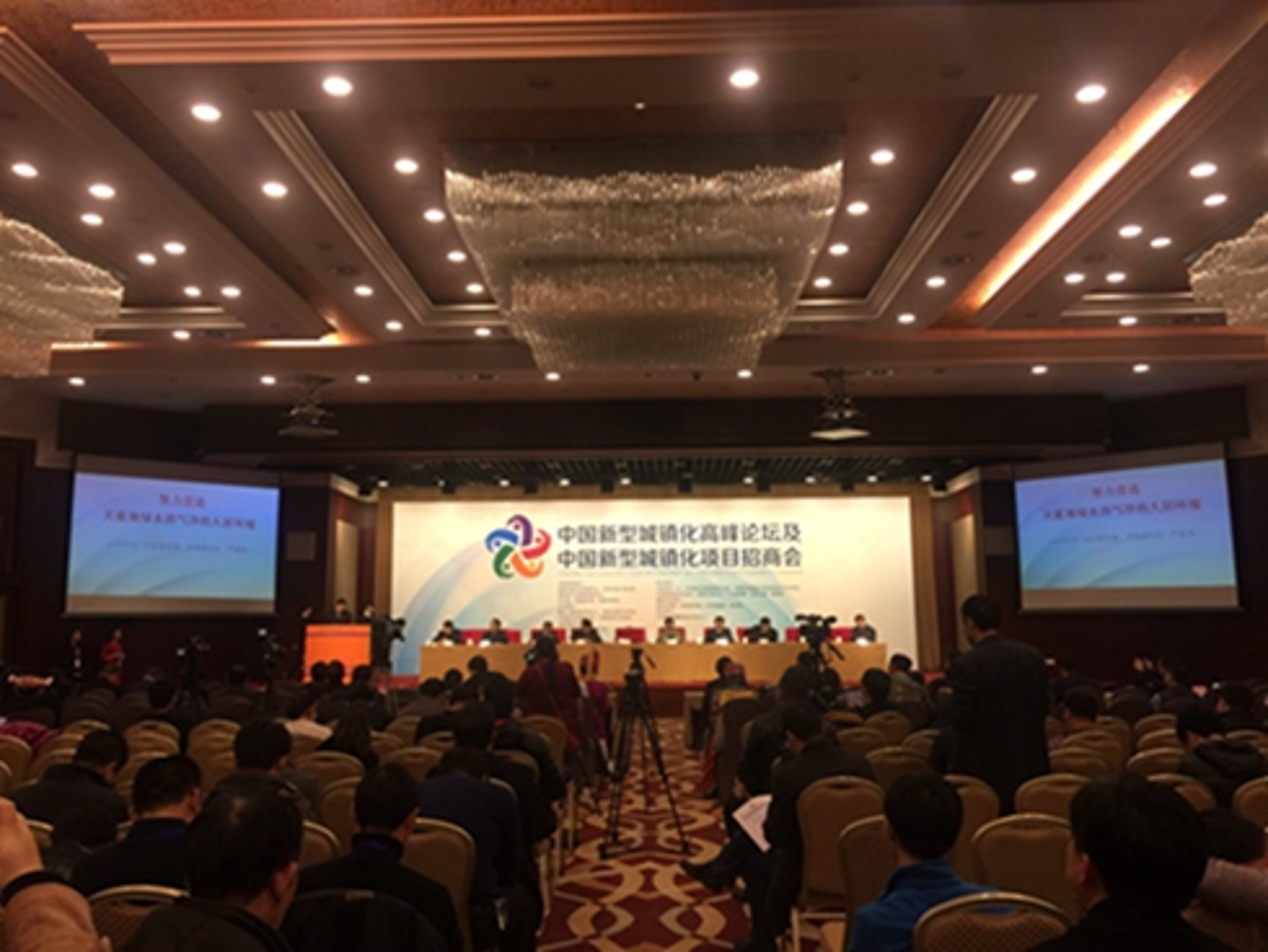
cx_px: 634
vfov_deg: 48.3
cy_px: 476
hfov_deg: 61.6
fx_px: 1063
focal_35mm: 29
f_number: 2.2
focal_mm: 4.15
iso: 40
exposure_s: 1/30
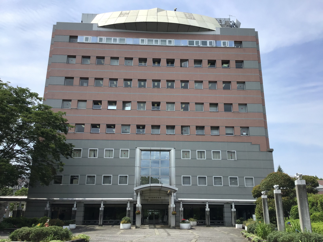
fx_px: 289
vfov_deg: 45.4
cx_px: 162
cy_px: 121
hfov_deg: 58.4
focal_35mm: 31
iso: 25
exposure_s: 1/1381
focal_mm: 3.3
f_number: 2.4
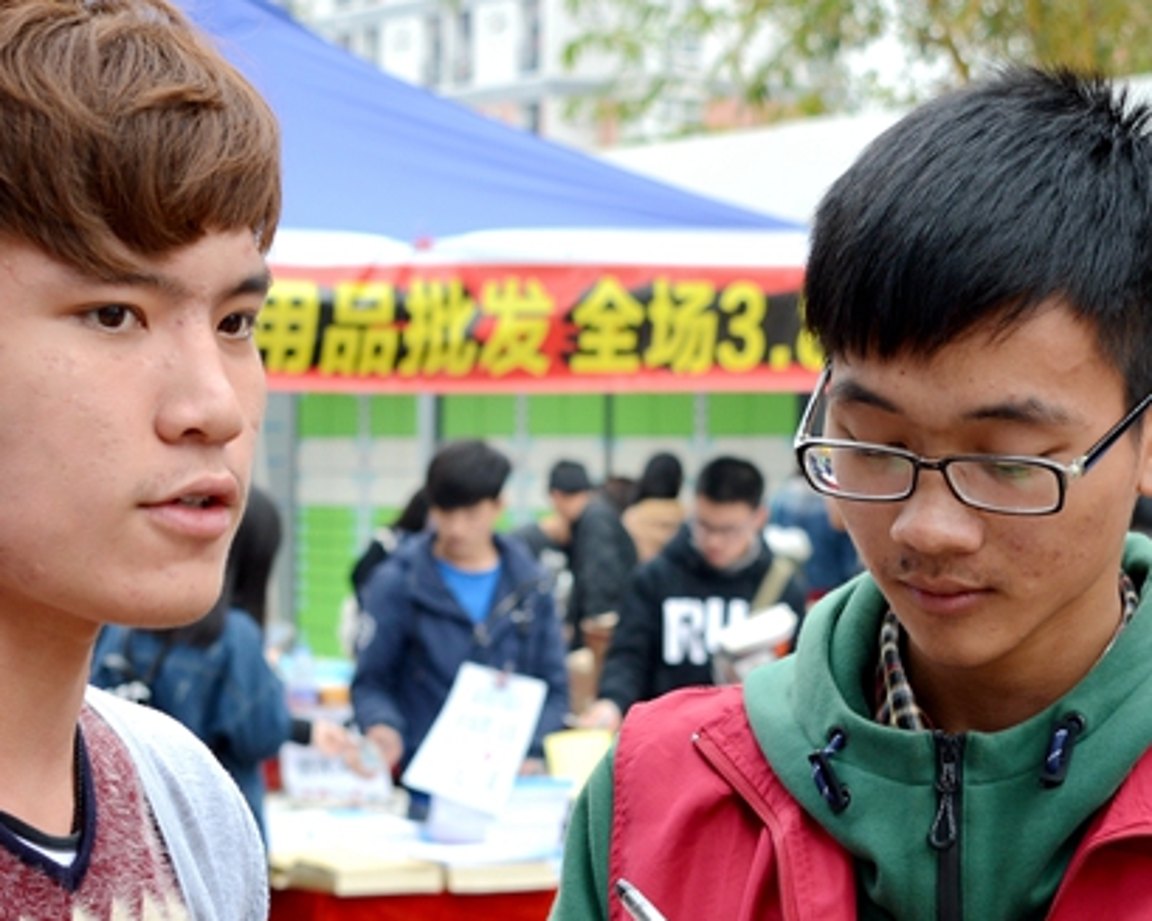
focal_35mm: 123
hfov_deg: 15.6
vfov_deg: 12.5
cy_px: 753
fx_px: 4193
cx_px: 465
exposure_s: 1/125
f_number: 5.6
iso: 200
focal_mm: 42
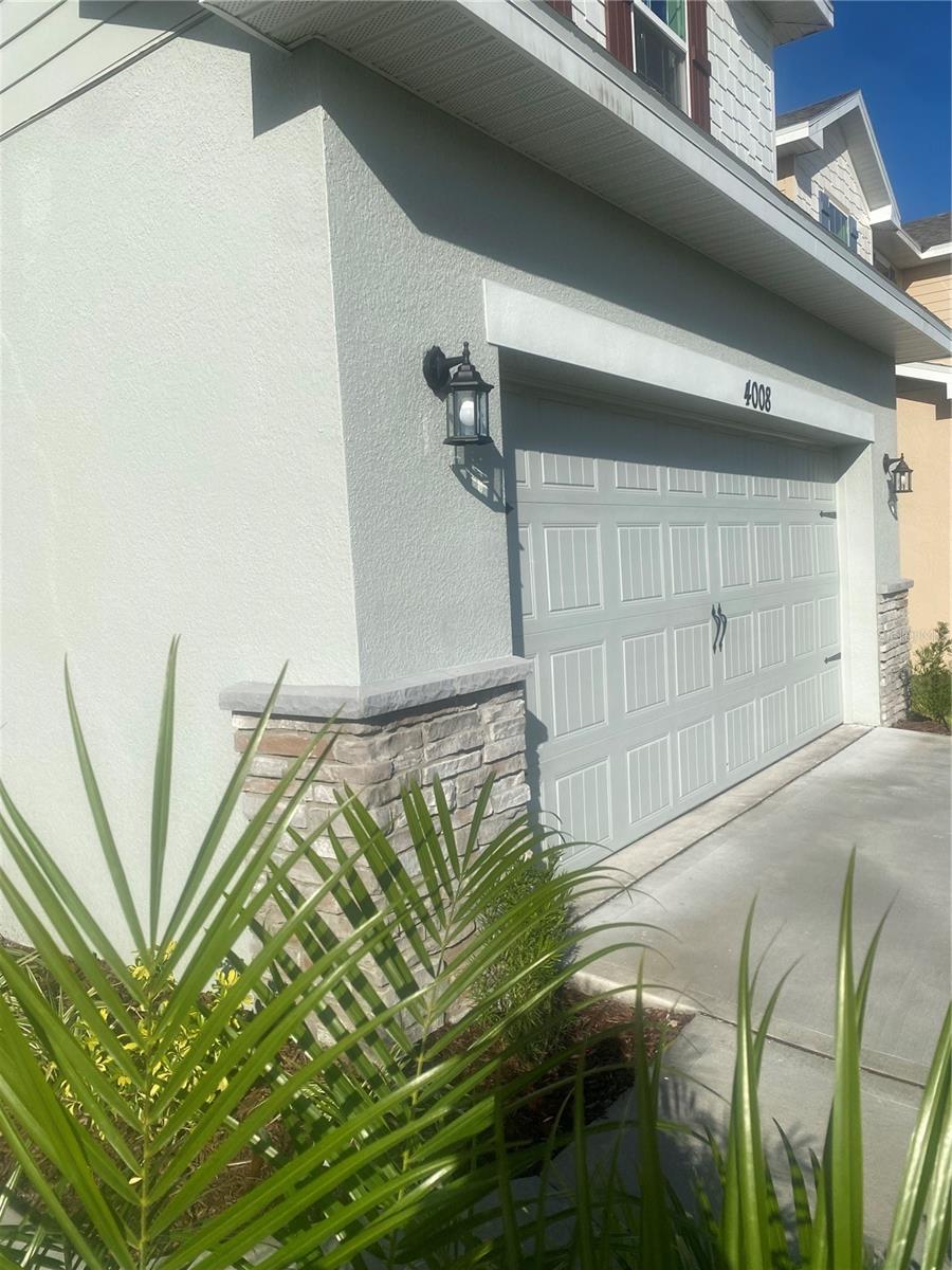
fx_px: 953
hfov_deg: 53.1
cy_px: 635
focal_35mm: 26
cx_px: 476
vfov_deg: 67.3
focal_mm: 4.25
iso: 32
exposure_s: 1/5495
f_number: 1.8
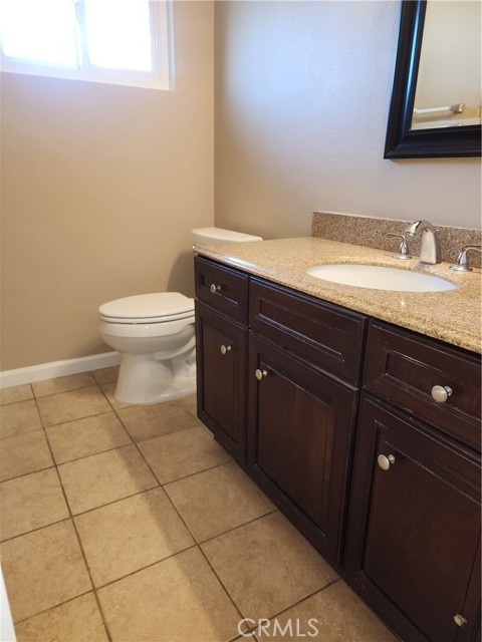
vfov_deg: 73.9
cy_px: 321
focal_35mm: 23
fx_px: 427
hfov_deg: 58.9
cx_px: 241
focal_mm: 6.4
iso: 100
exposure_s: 1/30
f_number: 1.8
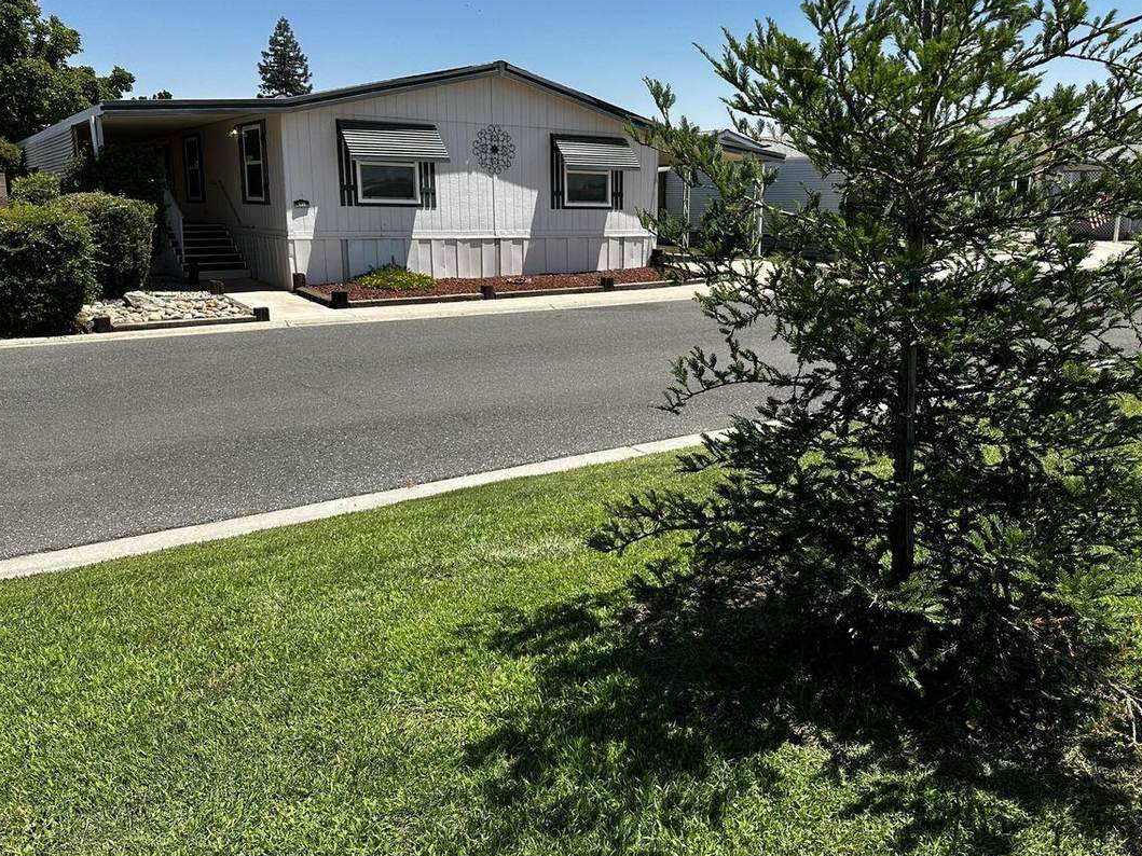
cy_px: 389
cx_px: 631
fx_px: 957
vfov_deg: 48.2
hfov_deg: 61.5
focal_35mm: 29
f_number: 1.78
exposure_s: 1/4016
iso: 80
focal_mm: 6.86
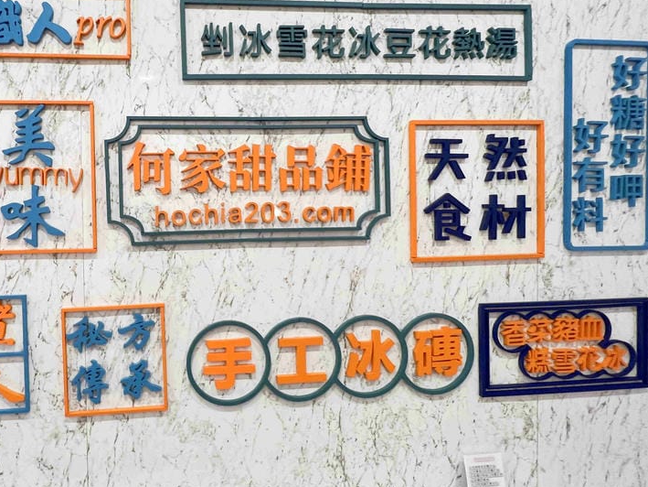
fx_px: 412
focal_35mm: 22
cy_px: 230
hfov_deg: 73.4
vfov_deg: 61.1
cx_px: 201
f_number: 1.8
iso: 250
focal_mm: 1.57
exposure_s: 1/120
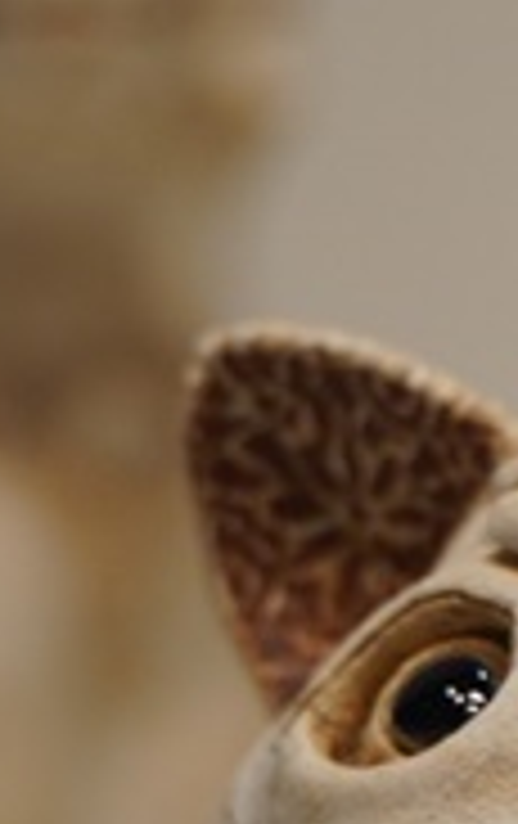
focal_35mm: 258
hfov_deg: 5.1
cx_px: 559
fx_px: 5805
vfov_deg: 8.1
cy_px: 928
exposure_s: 1/80
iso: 400
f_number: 2.8
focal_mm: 43
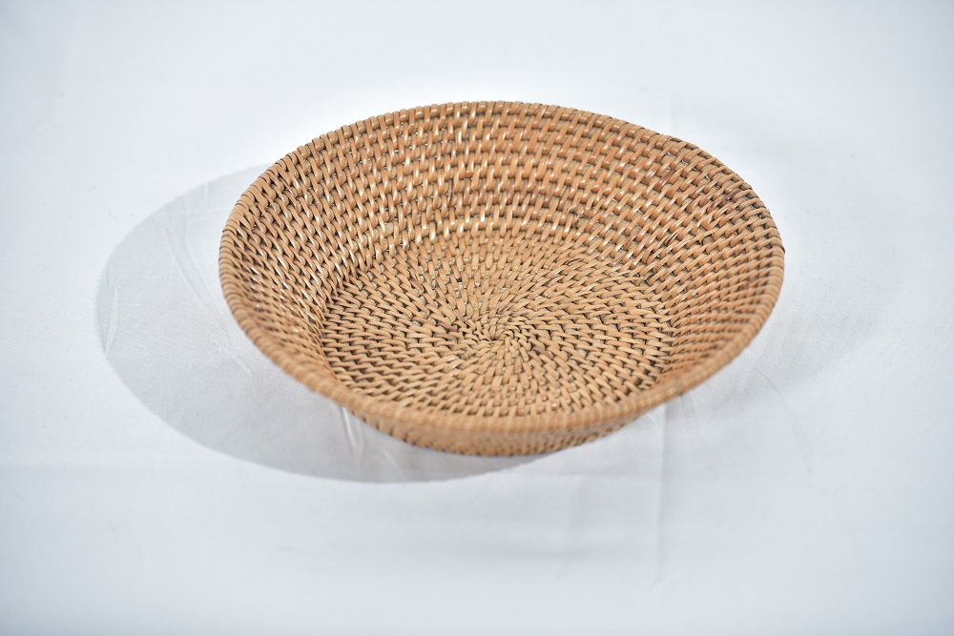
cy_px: 318
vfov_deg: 6.9
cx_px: 477
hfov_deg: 10.3
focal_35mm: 200
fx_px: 5300
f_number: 5.6
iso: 200
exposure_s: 1/125
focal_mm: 200
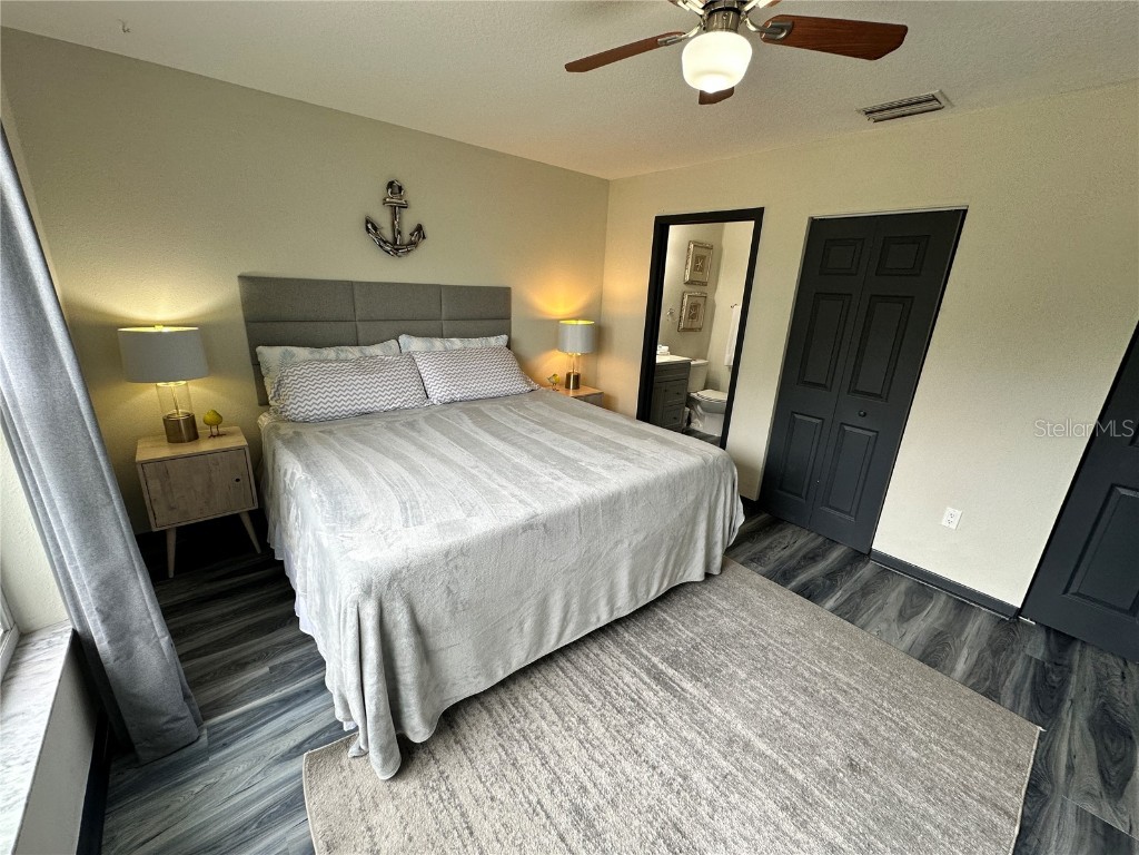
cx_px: 570
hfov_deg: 102.1
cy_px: 428
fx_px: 461
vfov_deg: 85.7
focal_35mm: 14
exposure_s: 1/120
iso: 80
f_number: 2.2
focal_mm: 2.22
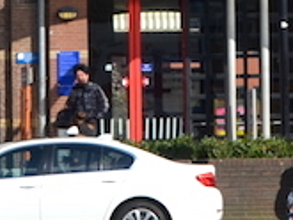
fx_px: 3727
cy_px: -106
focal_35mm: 440
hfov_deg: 4.5
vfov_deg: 3.4
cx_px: 403
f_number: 9
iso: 100
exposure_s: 1/320
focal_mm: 42
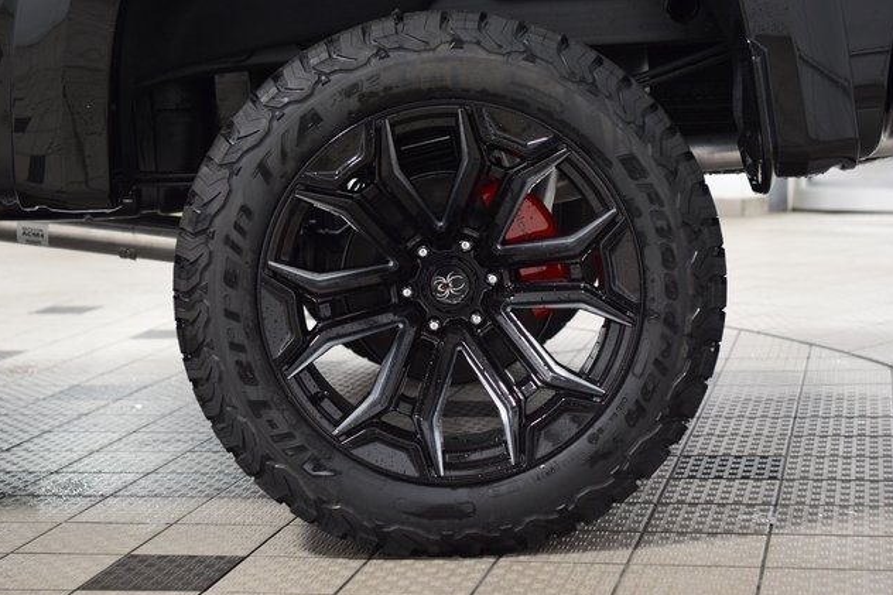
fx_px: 1885
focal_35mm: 76
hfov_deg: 26.7
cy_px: 300
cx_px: 445
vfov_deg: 17.9
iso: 1600
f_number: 3.2
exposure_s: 1/60
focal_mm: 50
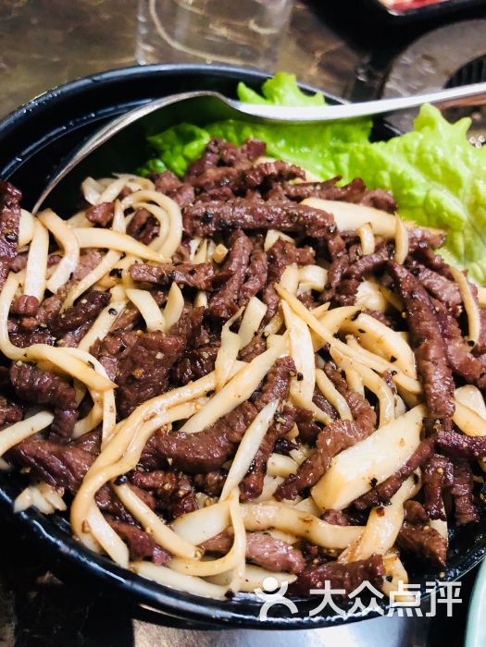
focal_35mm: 28
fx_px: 524
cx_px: 243
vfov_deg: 63.4
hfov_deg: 49.7
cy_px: 324
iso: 80
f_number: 1.8
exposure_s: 1/4
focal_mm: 4
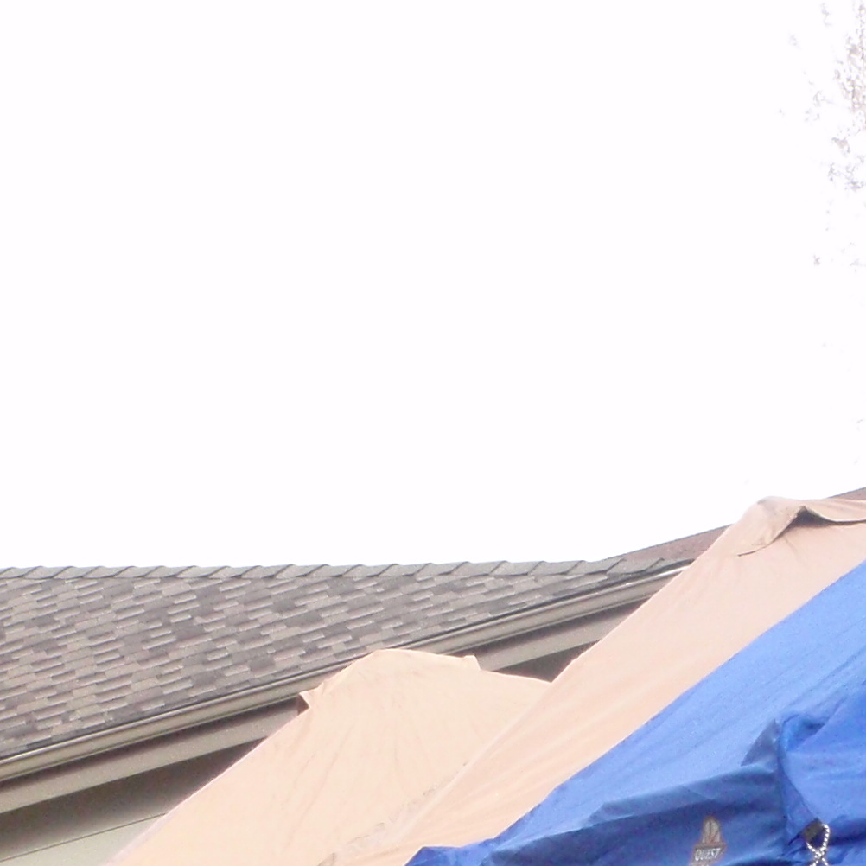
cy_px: 1131
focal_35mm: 98
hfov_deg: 17.6
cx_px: 718
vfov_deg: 16.7
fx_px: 2774
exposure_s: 1/500
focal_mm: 5
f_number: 3.2
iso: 250
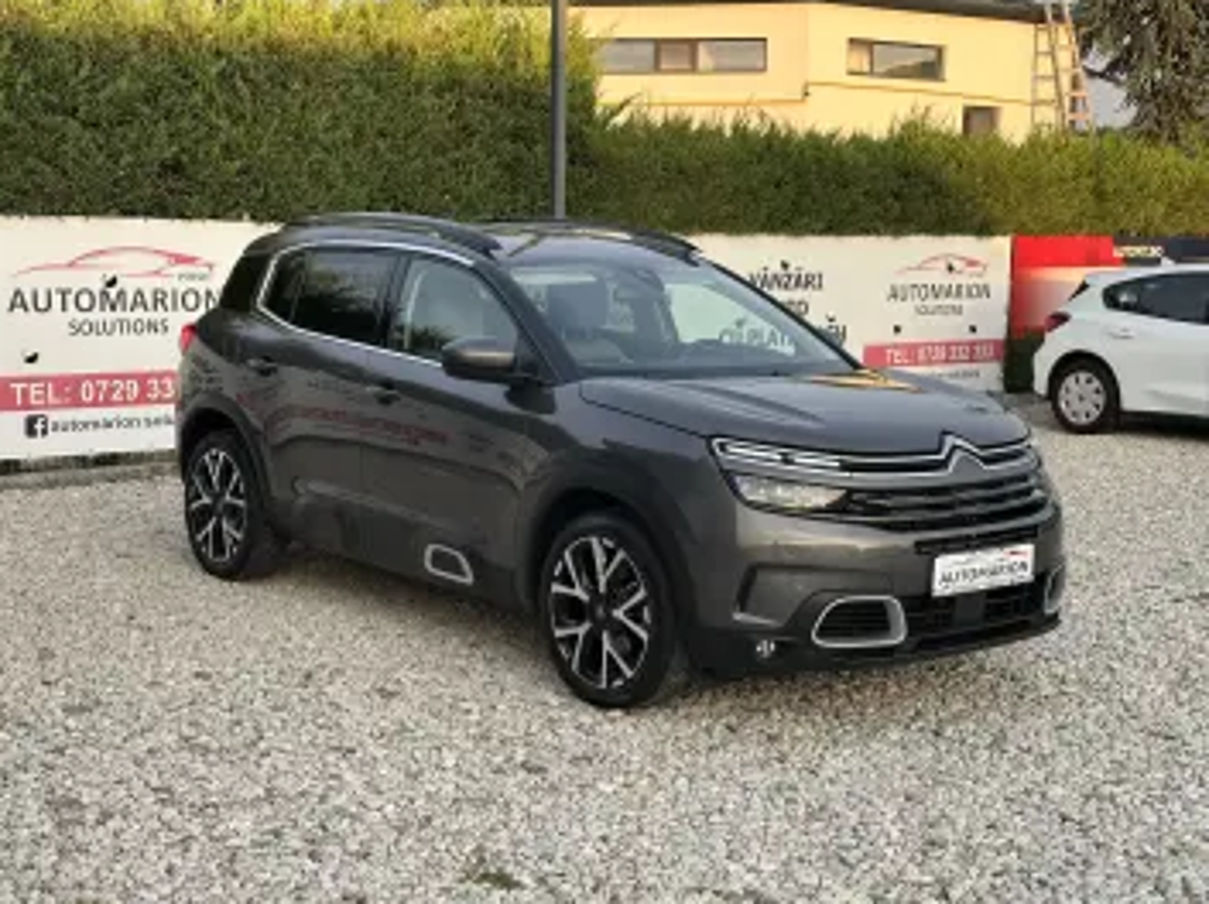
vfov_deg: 29.6
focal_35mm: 49
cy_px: 445
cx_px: 606
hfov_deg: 38.9
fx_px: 1710
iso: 64
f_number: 1.78
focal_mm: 6.86
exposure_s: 1/389
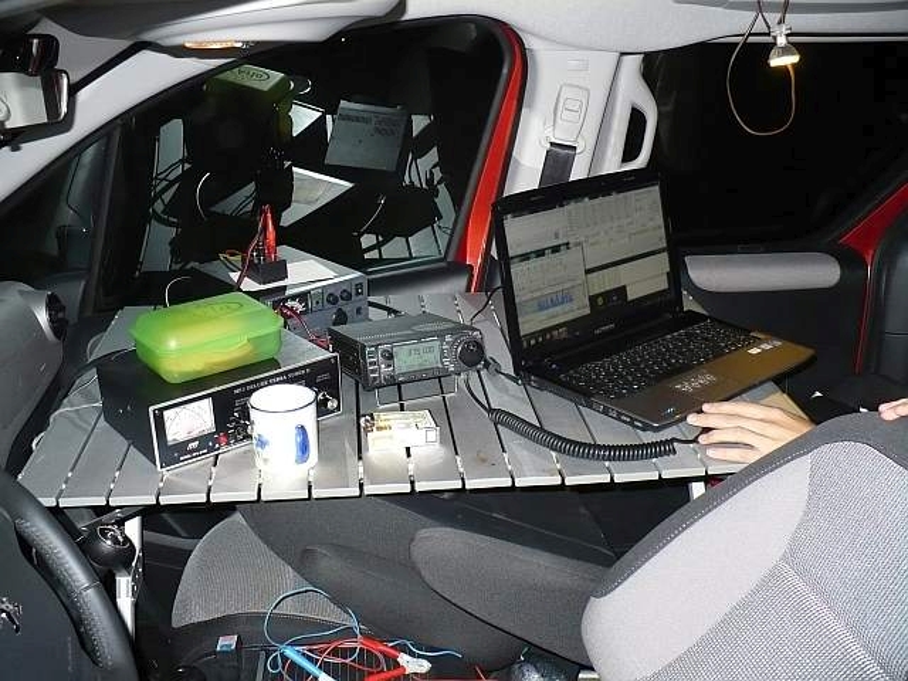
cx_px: 454
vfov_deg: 38.7
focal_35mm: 37
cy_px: 340
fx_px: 971
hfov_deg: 50.1
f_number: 2.8
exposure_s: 1/30
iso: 250
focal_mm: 6.1
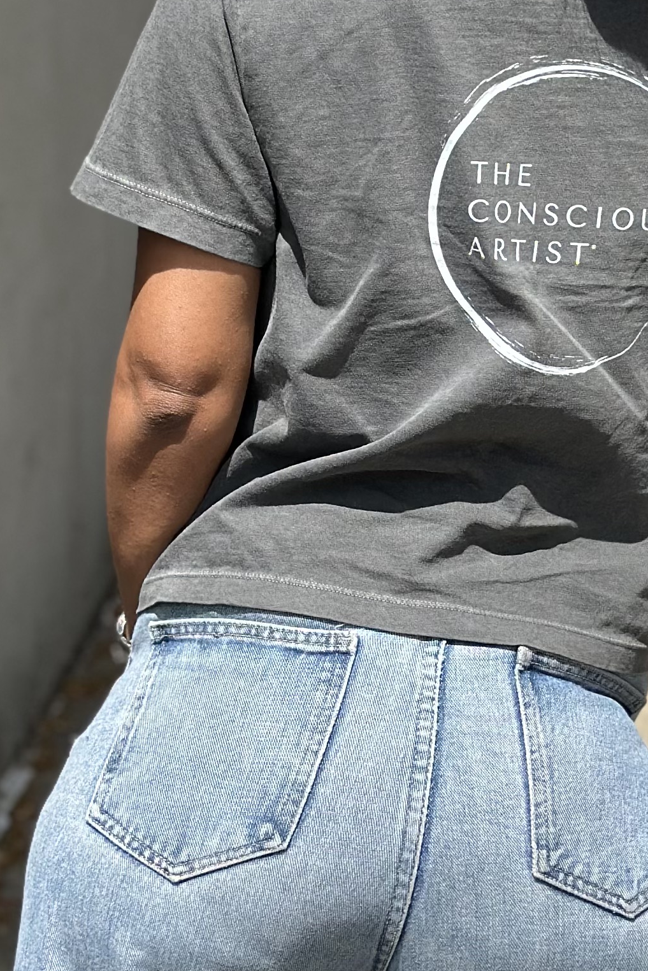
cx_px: 552
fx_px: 3563
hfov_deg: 10.4
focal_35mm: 132
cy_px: 287
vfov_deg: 15.5
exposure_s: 1/3257
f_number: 1.78
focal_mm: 6.86
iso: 80
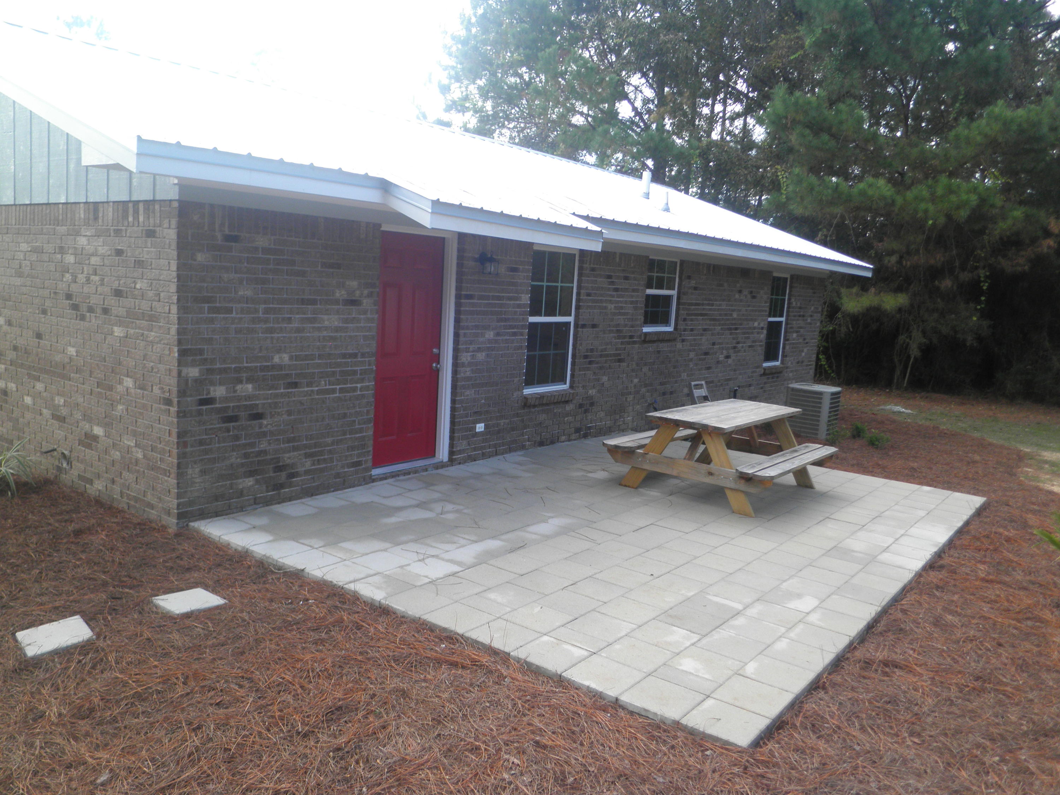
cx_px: 530
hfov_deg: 67.3
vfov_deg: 53.1
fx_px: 796
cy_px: 398
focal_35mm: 26
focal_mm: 4.7
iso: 64
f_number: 2.8
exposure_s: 1/100
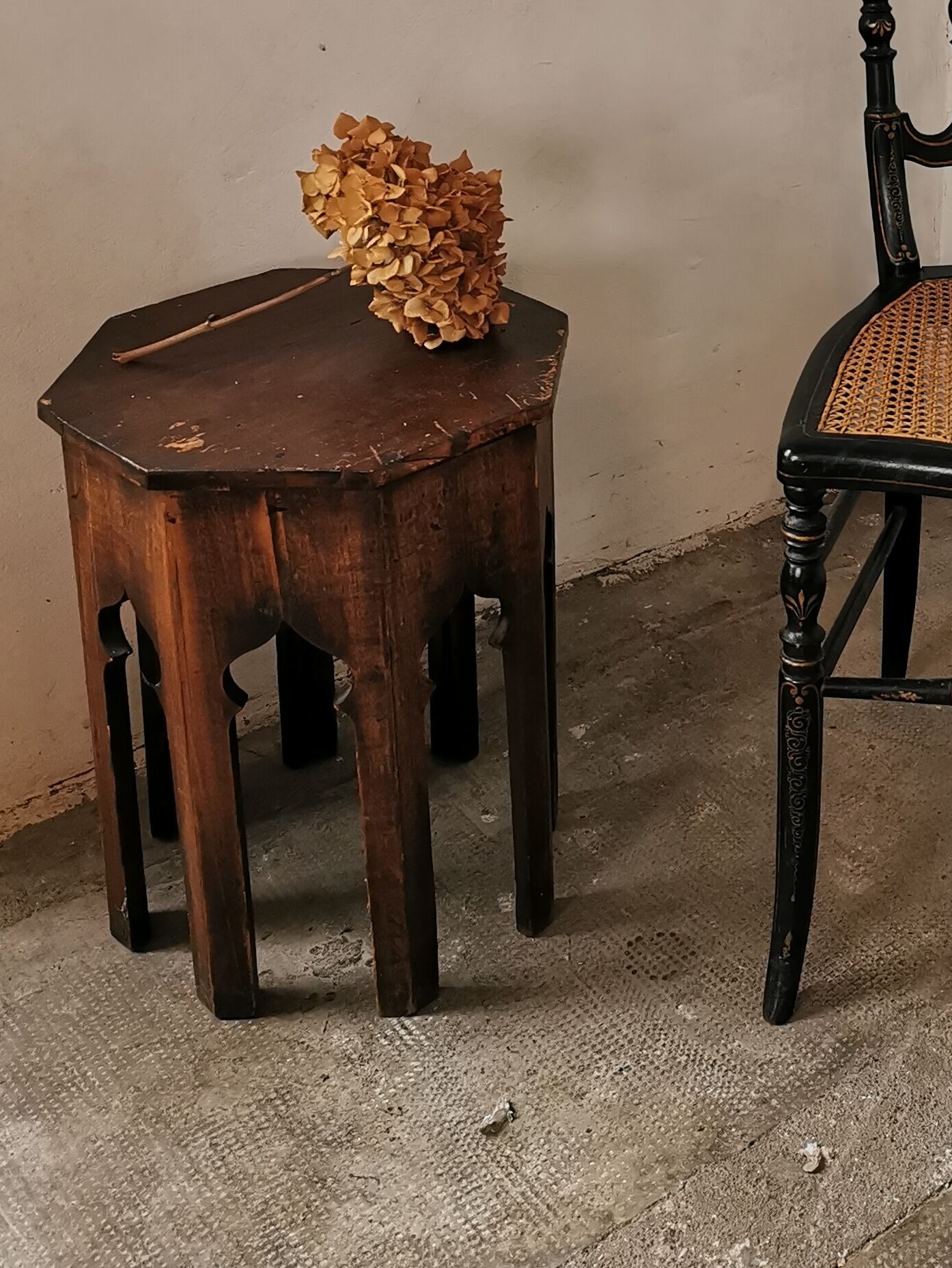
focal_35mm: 53
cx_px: 886
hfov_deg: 26.5
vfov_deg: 34.6
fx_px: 1943
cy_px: 186
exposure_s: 1/60
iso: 320
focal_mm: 5.56
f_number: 1.6
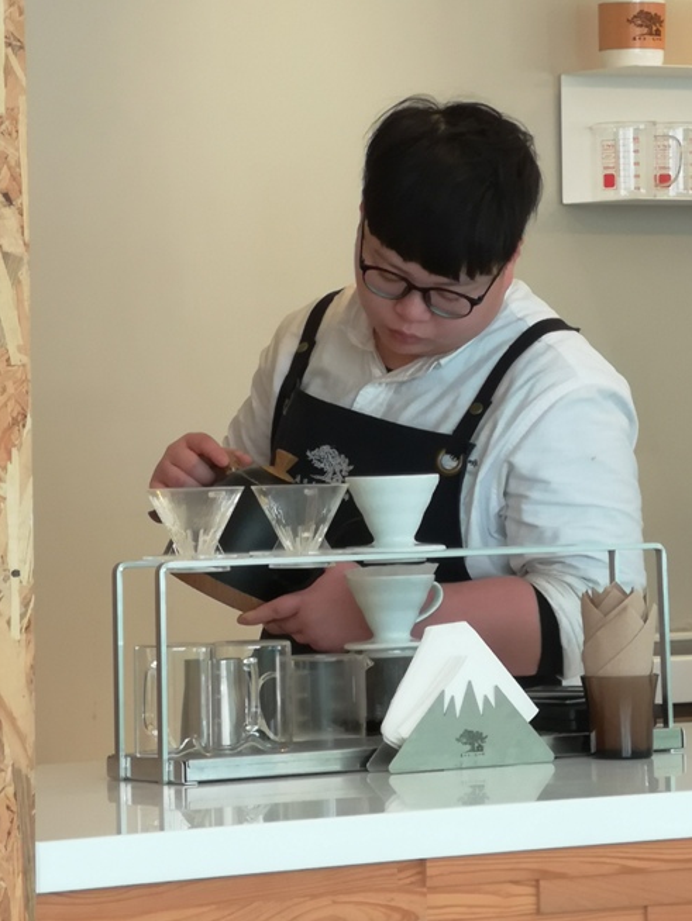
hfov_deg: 8.7
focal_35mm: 170
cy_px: 361
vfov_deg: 11.6
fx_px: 4528
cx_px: 376
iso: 160
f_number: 2.4
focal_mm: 7.48
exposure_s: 1/45
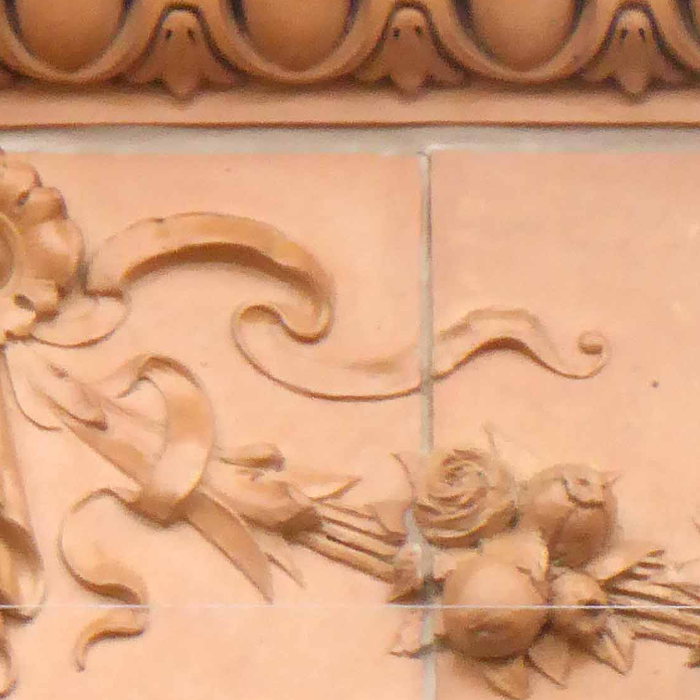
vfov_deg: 0.9
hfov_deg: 0.9
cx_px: -126
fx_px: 42577
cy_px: 1442
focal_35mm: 1861
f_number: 6
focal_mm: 77.3
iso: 400
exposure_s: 1/200
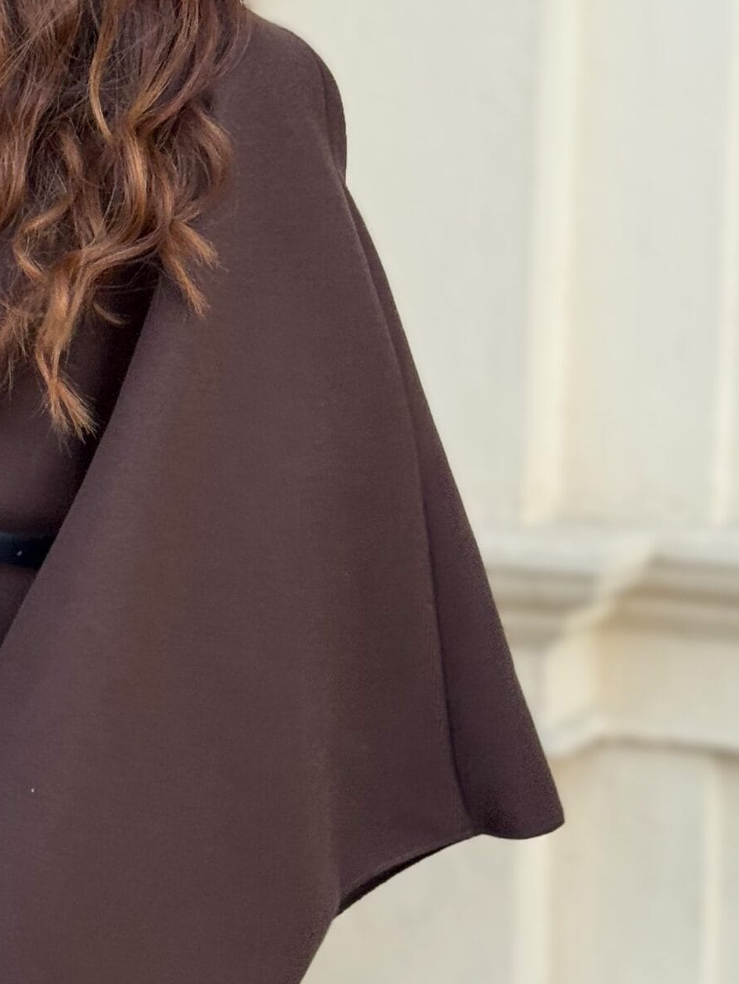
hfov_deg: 14.1
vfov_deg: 19.1
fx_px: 2931
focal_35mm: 103
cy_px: 428
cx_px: -18
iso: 200
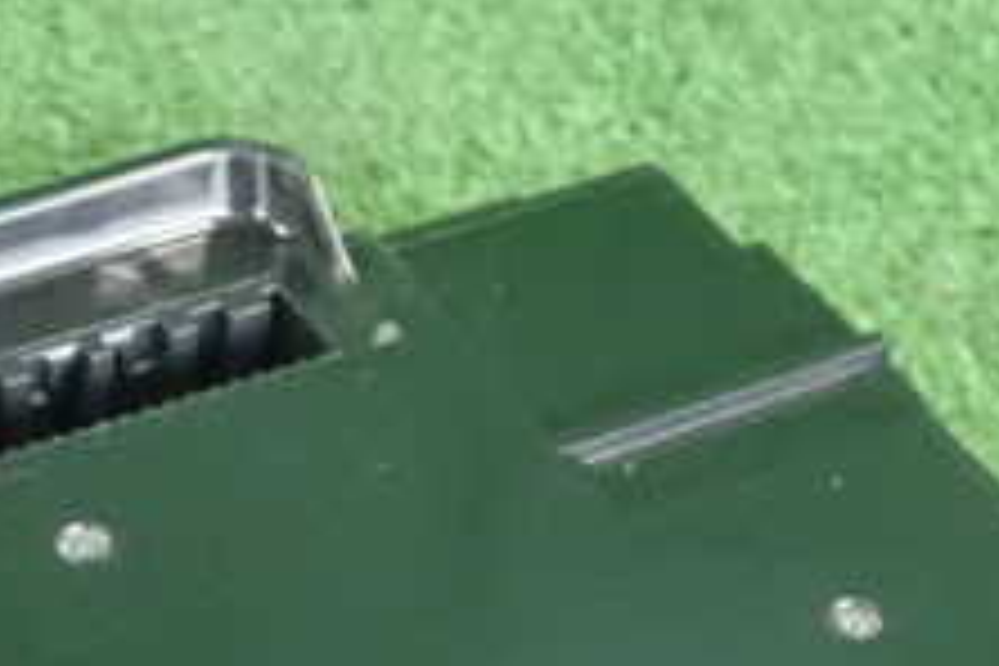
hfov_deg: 14.8
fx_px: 3829
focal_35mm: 138
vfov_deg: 9.7
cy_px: 972
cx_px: 360
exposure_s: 1/50
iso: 2000
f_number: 3.2
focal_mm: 8.99
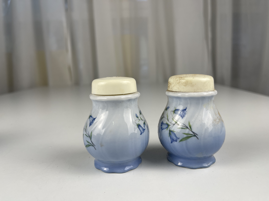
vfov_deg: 54.9
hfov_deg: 69.4
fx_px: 194
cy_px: 100
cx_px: 134
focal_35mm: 25
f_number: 1.6
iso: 32
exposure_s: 1/204
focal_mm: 5.1
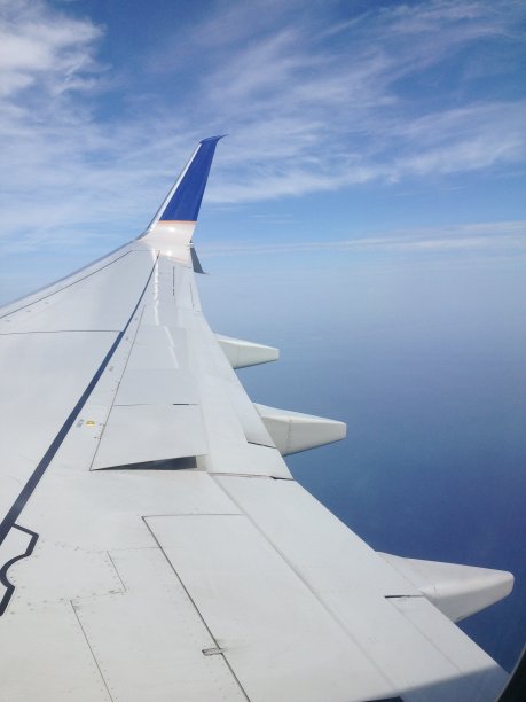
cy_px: 351
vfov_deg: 55.4
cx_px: 263
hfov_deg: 42.9
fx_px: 669
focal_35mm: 33
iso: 50
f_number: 2.4
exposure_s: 1/1550
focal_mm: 4.12
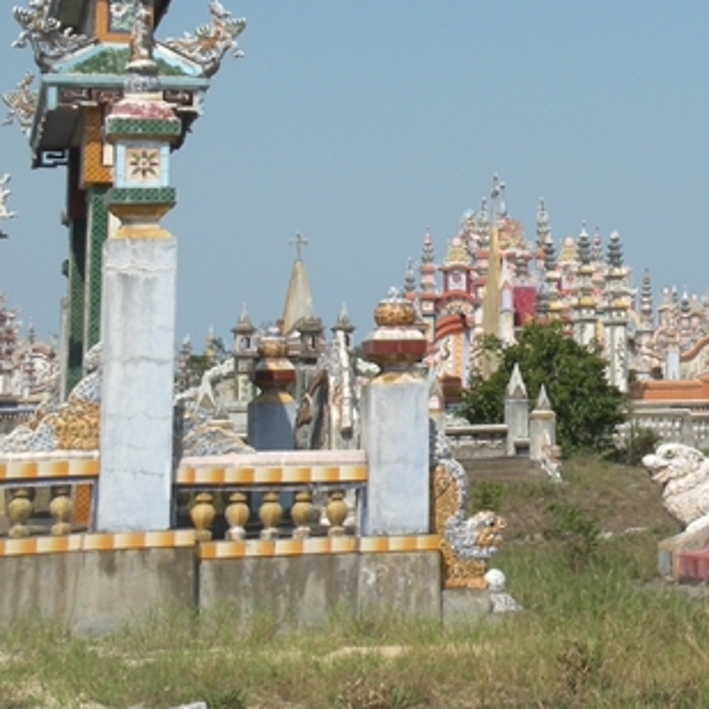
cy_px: 78
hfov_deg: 17.3
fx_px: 2225
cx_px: 854
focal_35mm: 96
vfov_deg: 17.8
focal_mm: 7.4
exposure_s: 1/273
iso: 64
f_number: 7.1
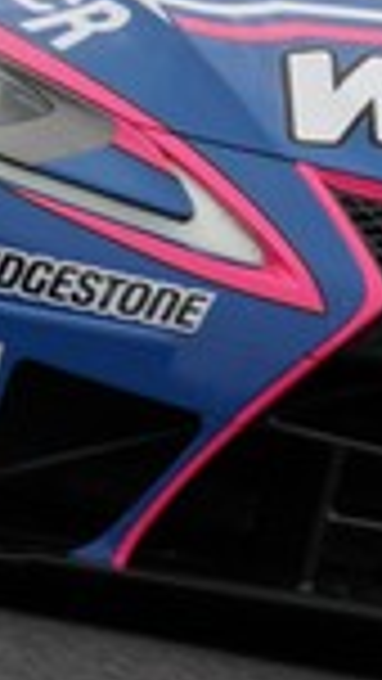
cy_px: -108
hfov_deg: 0.4
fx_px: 53920
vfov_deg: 0.7
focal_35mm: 2996
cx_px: 679
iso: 200
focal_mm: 600
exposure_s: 1/640
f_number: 6.3
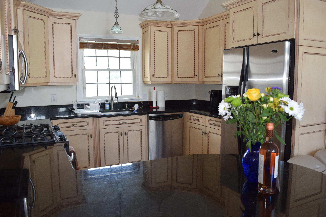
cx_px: 159
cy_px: 112
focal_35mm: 28
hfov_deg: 65.5
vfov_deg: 46.4
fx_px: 254
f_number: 5
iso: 800
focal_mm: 18
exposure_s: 1/100
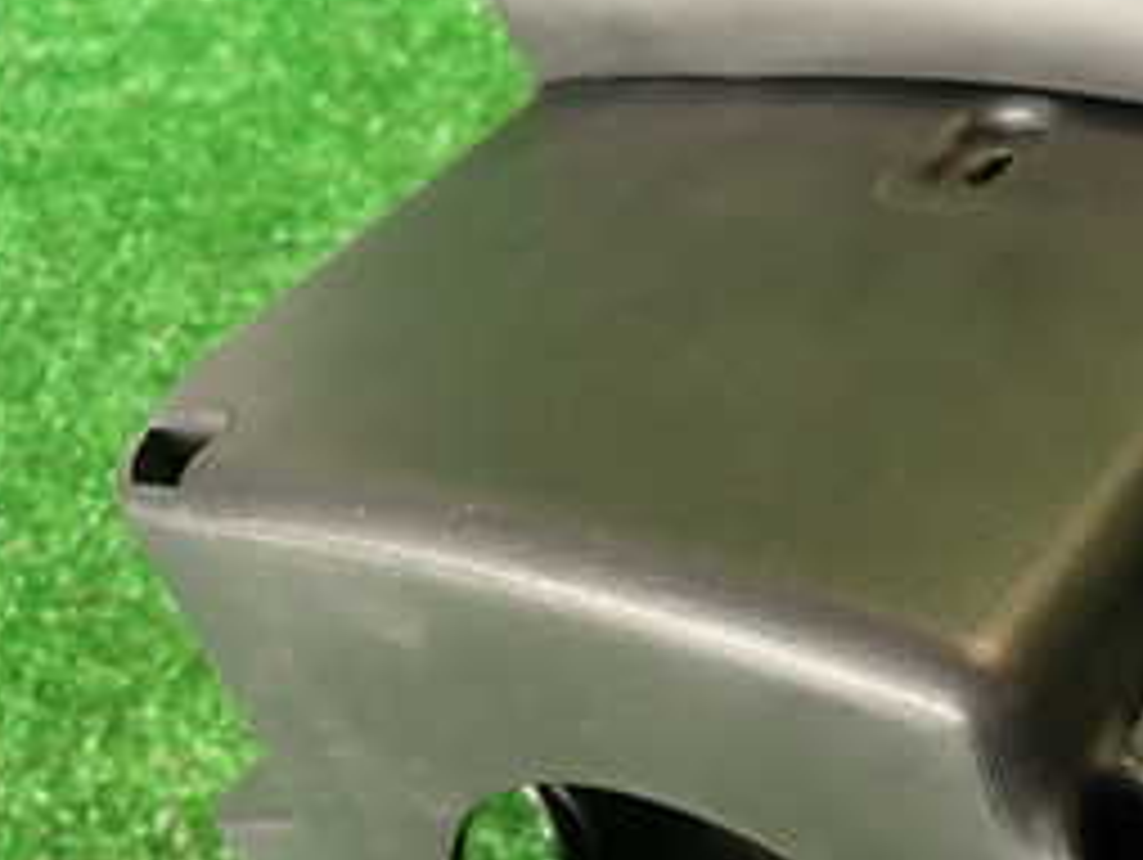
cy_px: 545
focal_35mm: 59
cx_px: 1066
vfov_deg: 24.8
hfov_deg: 30.9
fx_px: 1950
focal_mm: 4.5
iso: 200
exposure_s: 1/40
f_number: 2
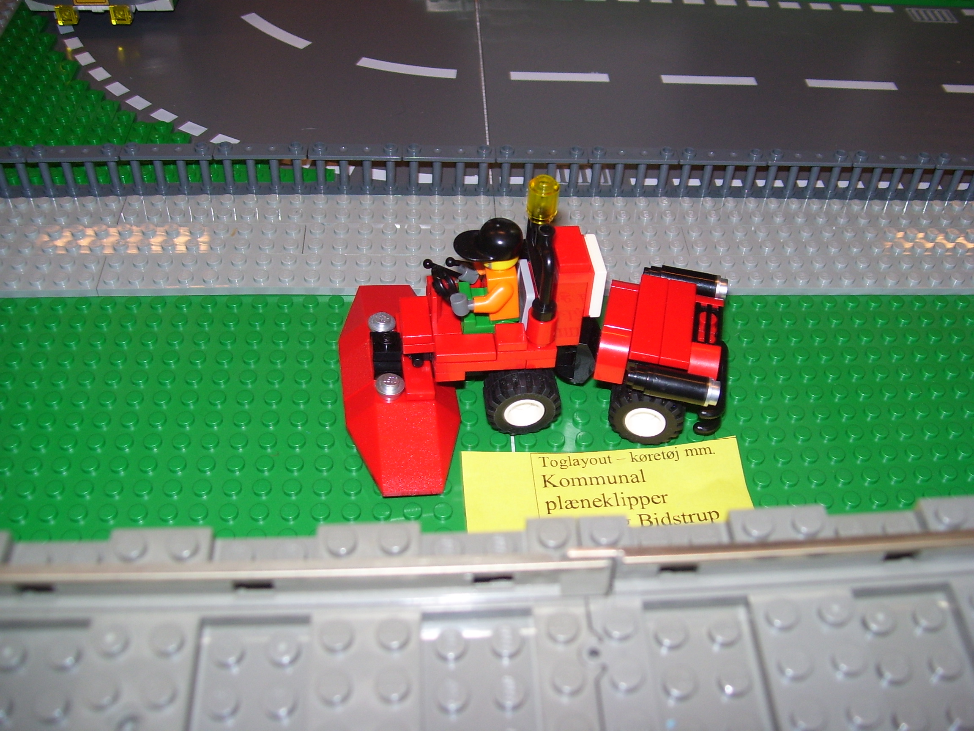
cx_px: 487
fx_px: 1013
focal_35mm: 36
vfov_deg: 39.7
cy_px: 366
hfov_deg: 51.4
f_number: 2.7
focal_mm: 6
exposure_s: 1/60
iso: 80
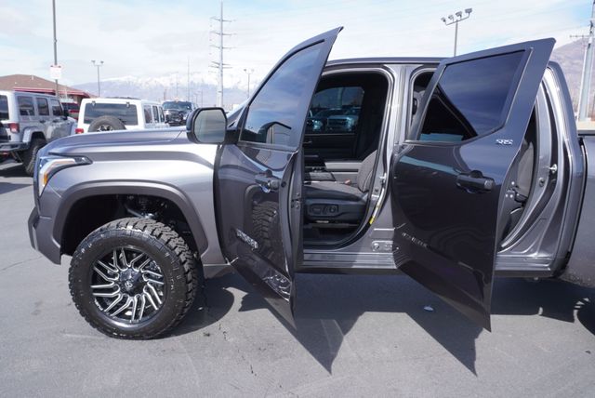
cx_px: 298
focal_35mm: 28
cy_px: 199
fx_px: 471
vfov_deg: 45.8
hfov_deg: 64.5
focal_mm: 19
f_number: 6.3
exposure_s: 1/200
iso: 100
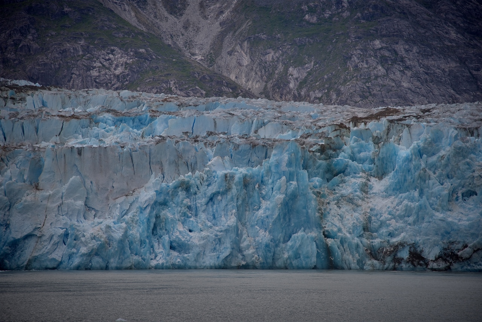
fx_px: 1607
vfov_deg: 11.4
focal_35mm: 120
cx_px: 241
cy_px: 161
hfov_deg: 17.1
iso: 100
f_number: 4
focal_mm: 120
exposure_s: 1/250
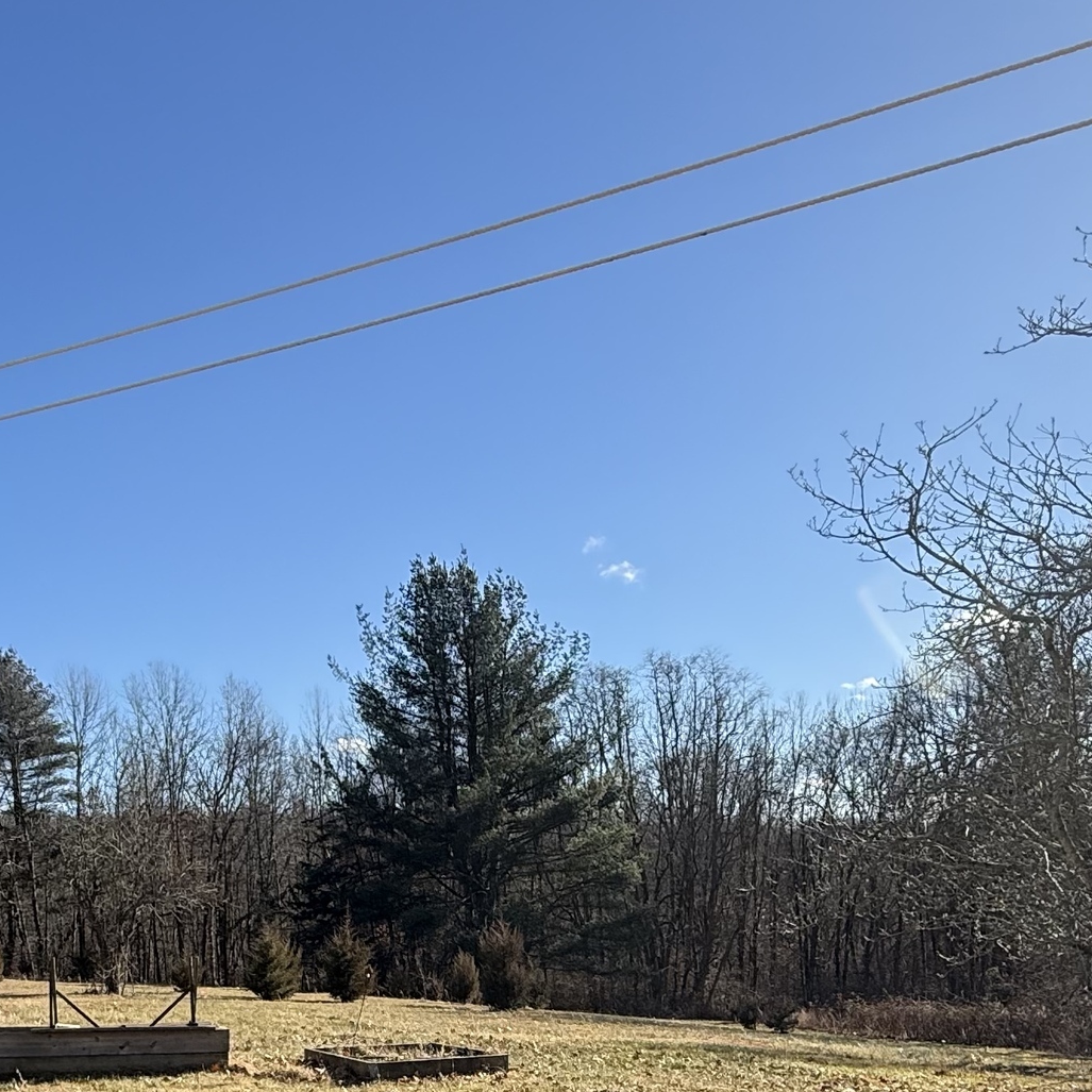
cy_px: 980
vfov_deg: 41.4
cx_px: 454
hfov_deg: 44.8
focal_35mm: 37
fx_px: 1321
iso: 50
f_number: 2.2
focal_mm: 2.22
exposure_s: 1/1211
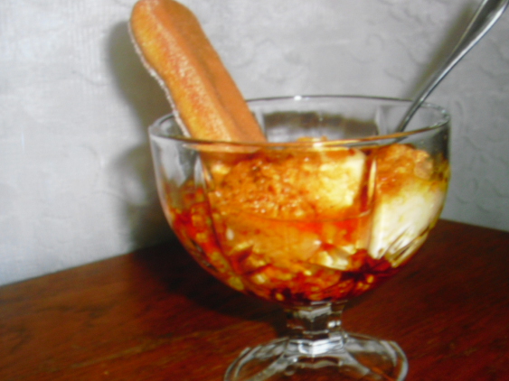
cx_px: 268
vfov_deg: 29.1
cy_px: 182
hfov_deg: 38.2
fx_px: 735
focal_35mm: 50
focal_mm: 7.7
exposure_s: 1/8
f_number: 3.4
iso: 200
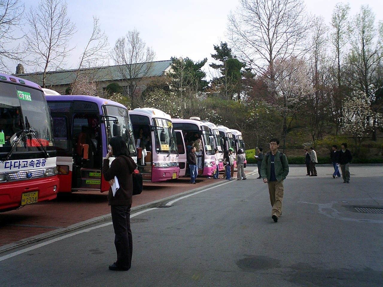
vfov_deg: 38.7
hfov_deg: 50.1
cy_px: 144
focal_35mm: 37
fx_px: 409
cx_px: 192
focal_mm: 5.6
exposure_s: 1/640
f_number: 3.5
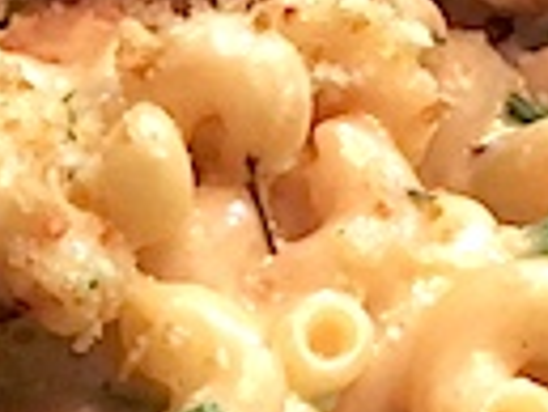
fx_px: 1997
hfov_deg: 14.9
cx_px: -174
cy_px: 437
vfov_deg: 11.6
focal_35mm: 126
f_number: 2.2
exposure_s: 1/20
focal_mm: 4.15
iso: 200
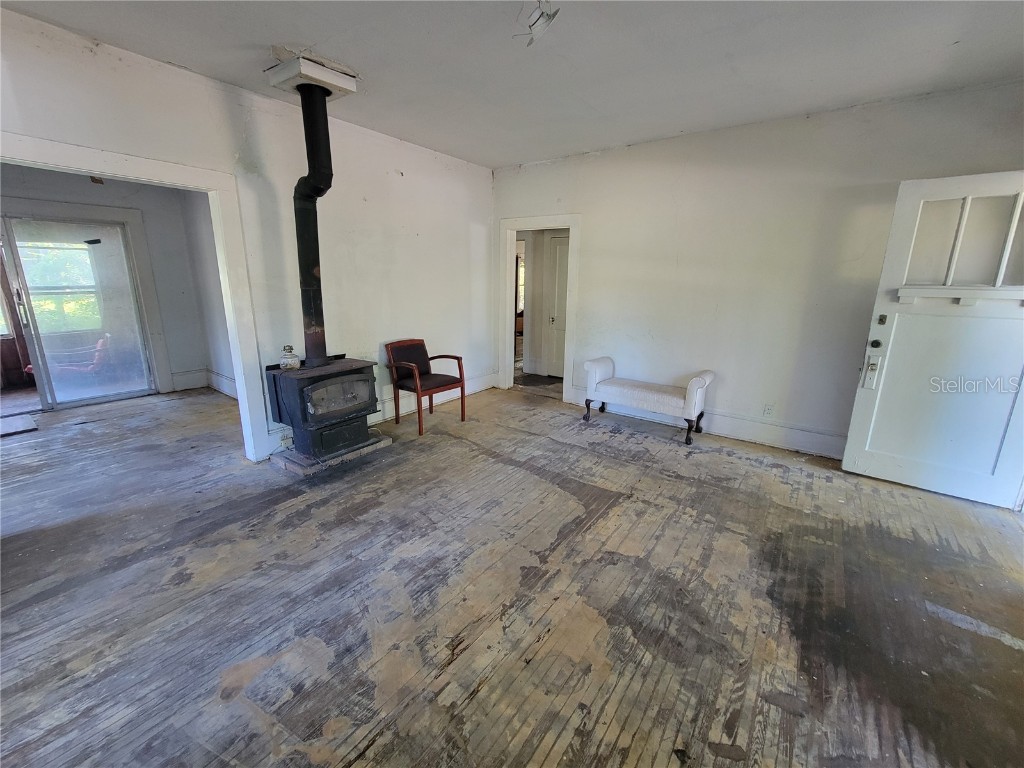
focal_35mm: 13
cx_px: 512
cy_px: 384
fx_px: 385
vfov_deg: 89.9
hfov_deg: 106.2
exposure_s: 1/30
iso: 320
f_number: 2.2
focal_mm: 2.2
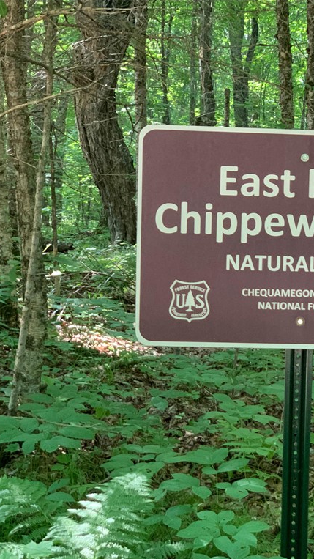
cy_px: 281
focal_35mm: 76
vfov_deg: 27.9
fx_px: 1125
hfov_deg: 15.6
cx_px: 321
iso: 160
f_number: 2.4
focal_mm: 6
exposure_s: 1/60
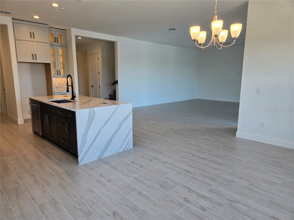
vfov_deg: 58.9
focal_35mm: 23
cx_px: 147
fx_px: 195
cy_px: 110
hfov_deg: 73.9
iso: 50
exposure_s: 1/120
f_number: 1.8
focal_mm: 5.4
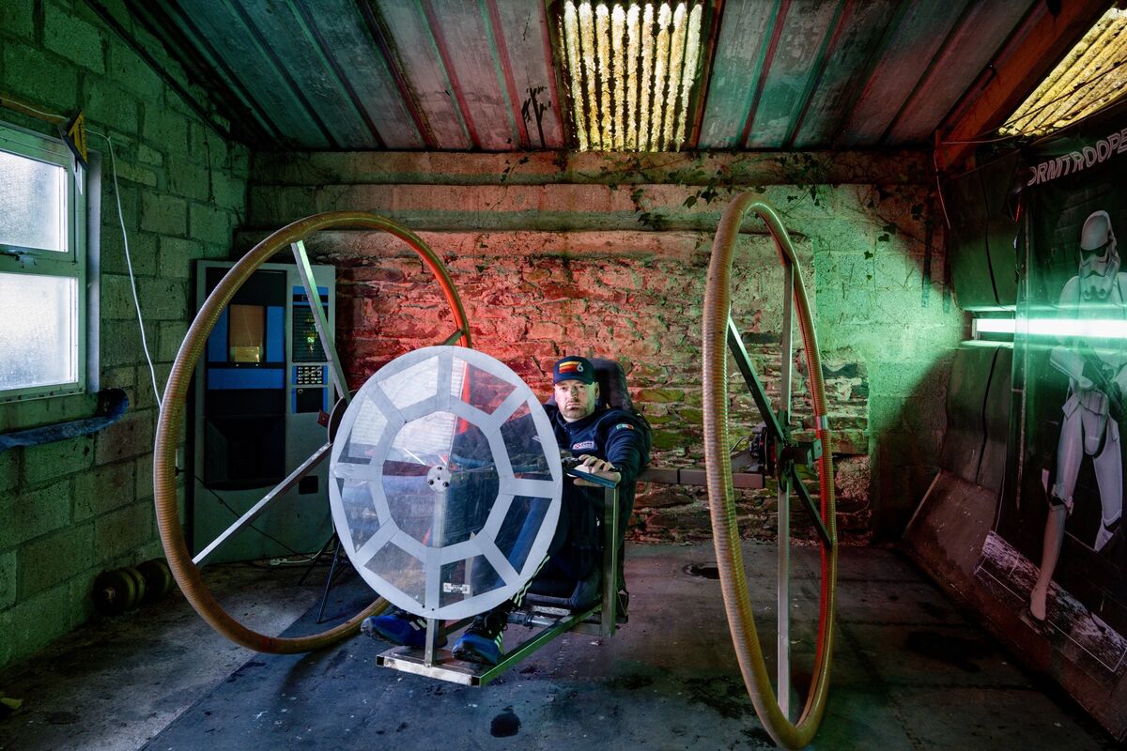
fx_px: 751
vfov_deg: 53.1
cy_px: 376
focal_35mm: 24
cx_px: 564
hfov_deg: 73.7
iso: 800
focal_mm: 24
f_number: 3.2
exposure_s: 1/80
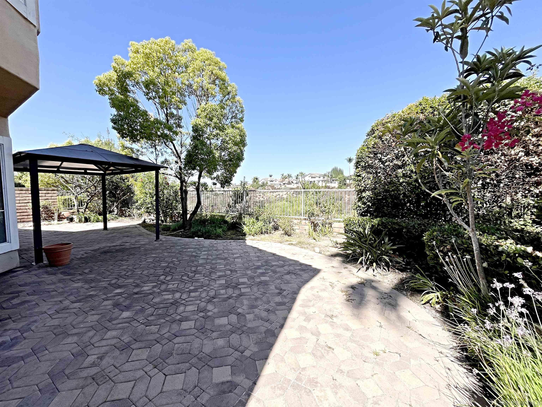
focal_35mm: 13
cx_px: 271
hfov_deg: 106.2
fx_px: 204
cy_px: 204
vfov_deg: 89.9
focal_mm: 1.54
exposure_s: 1/657
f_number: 2.4
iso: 32
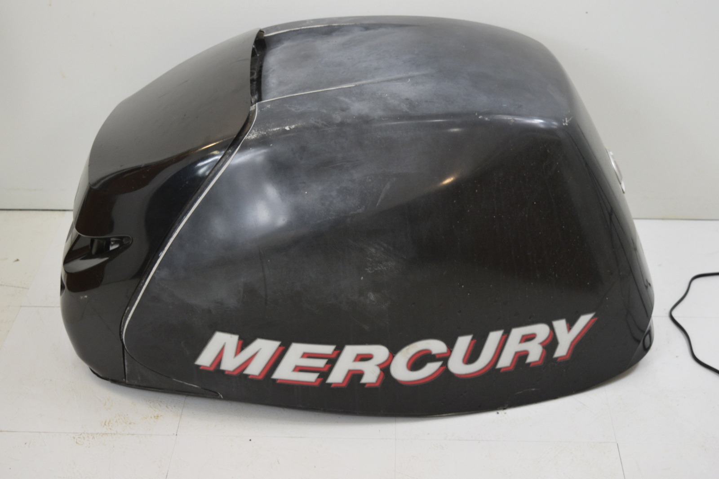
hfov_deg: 33.4
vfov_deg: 22.6
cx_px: 360
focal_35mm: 60
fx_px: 1198
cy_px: 240
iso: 400
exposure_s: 1/100
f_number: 5
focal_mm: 40
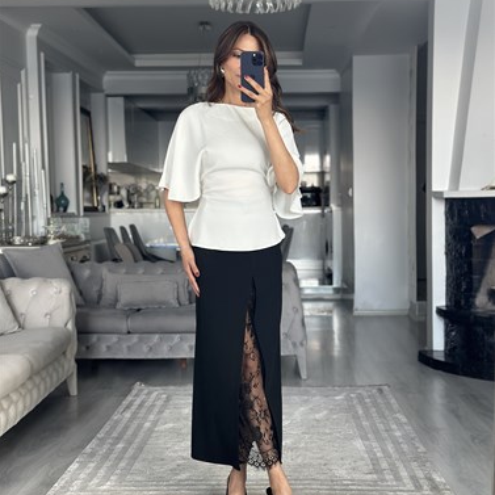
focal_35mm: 57
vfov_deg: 30.0
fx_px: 922
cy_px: 273
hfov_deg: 30.0
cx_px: 247
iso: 125
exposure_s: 1/97
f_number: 1.78
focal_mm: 6.86
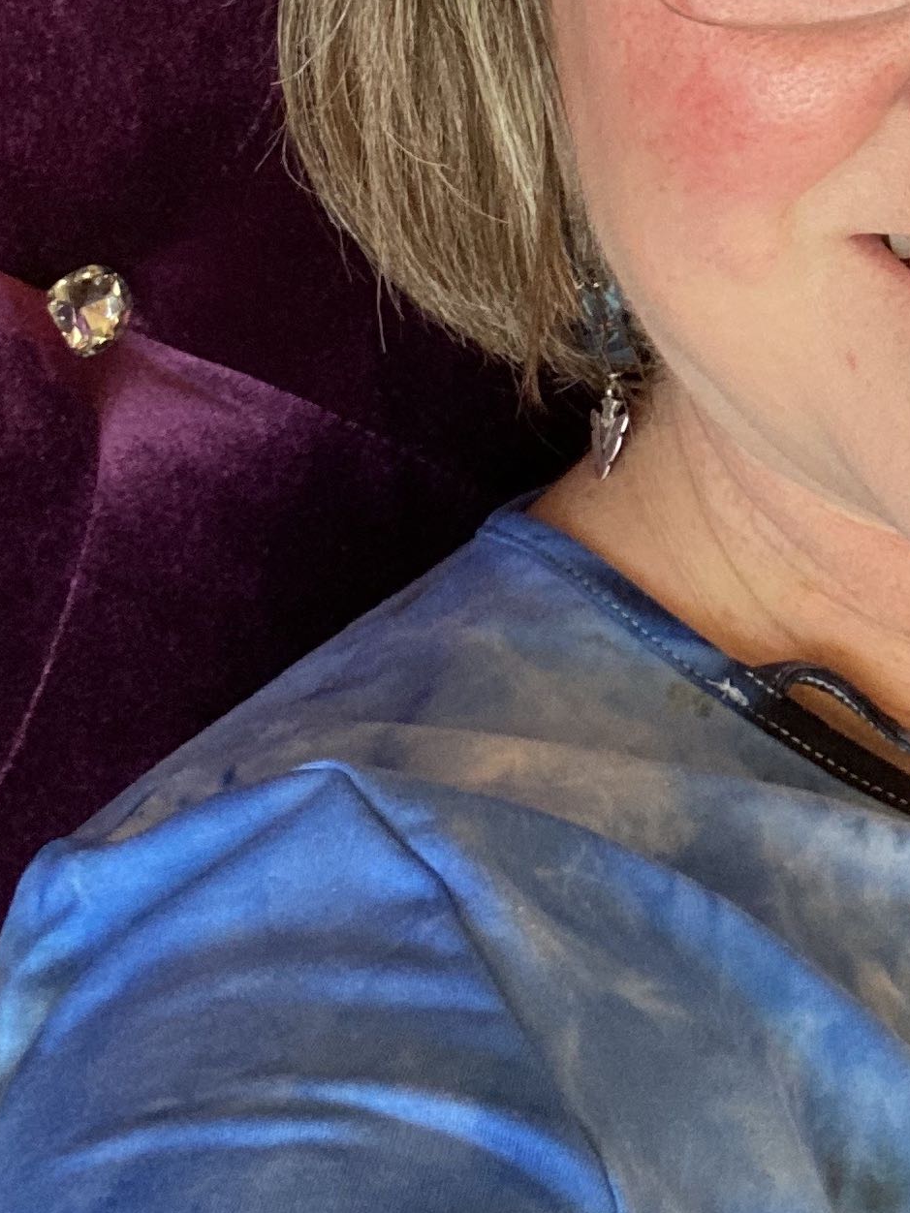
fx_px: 2594
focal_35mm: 74
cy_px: 200
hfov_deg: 18.8
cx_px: 1084
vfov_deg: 25.7
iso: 160
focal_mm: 2.71
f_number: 2.2
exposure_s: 1/60
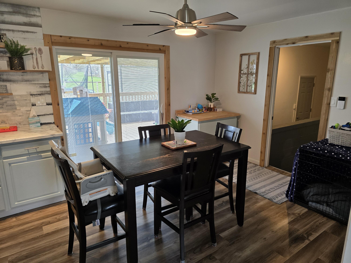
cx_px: 176
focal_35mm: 23
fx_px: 233
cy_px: 132
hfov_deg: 73.9
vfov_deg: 58.9
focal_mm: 6.3
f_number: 1.7
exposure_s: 1/120
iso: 160
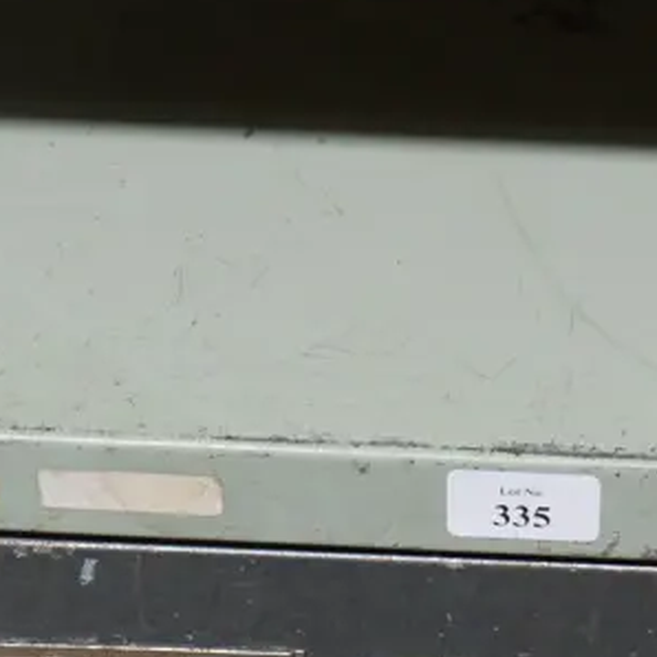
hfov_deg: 11.4
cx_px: 692
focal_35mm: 152
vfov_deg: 11.3
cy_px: 744
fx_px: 3264
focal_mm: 25
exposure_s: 1/60
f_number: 5.3
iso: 1250
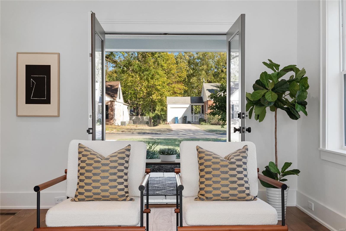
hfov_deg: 53.1
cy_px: 116
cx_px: 173
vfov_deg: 36.9
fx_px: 346
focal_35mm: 36
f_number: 6.3
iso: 400
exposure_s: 1/80
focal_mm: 18
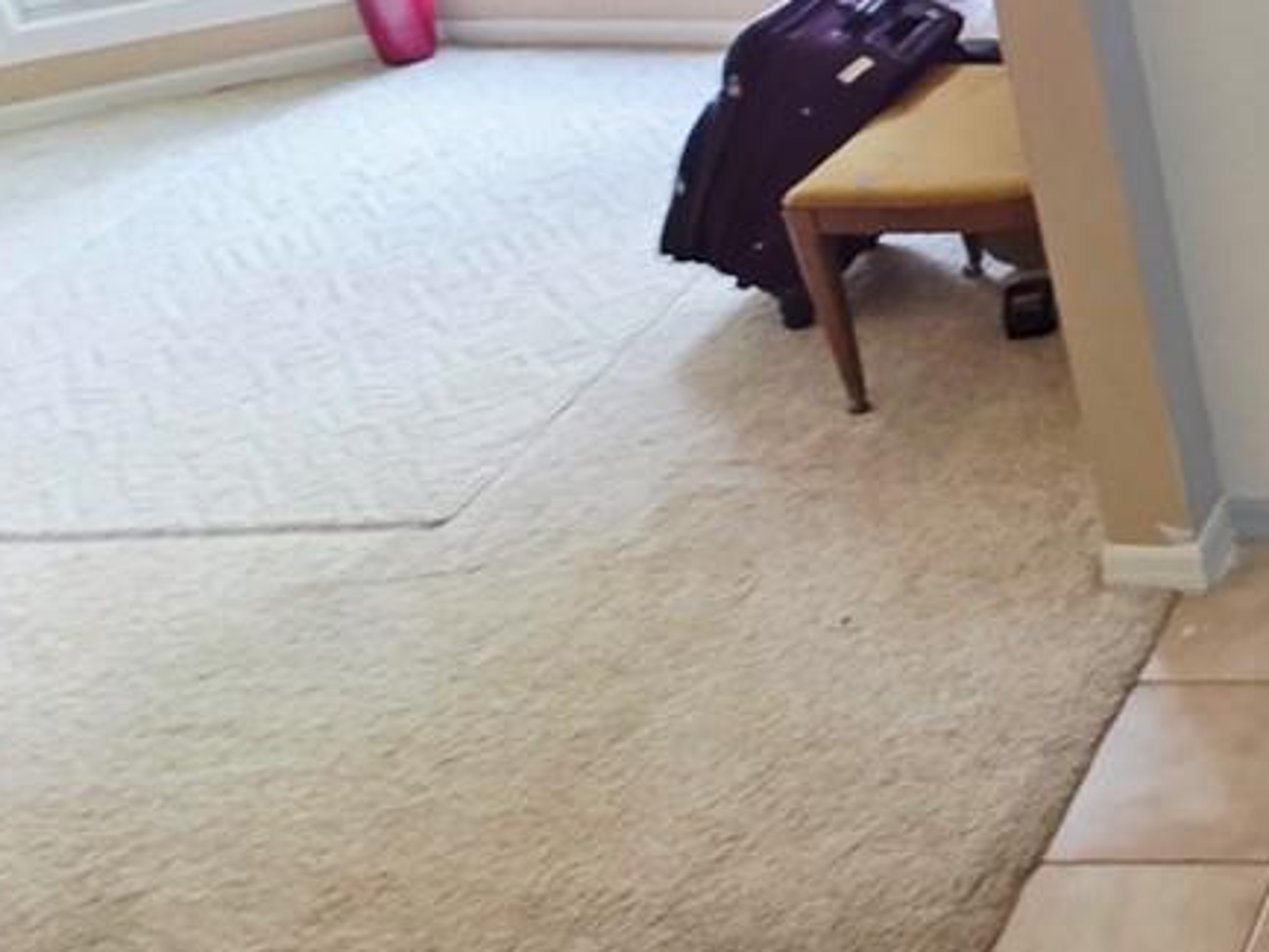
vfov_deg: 28.8
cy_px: 57
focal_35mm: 48
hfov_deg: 25.7
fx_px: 1760
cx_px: 2028
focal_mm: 2.2
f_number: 1.9
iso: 200
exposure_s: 1/60.2
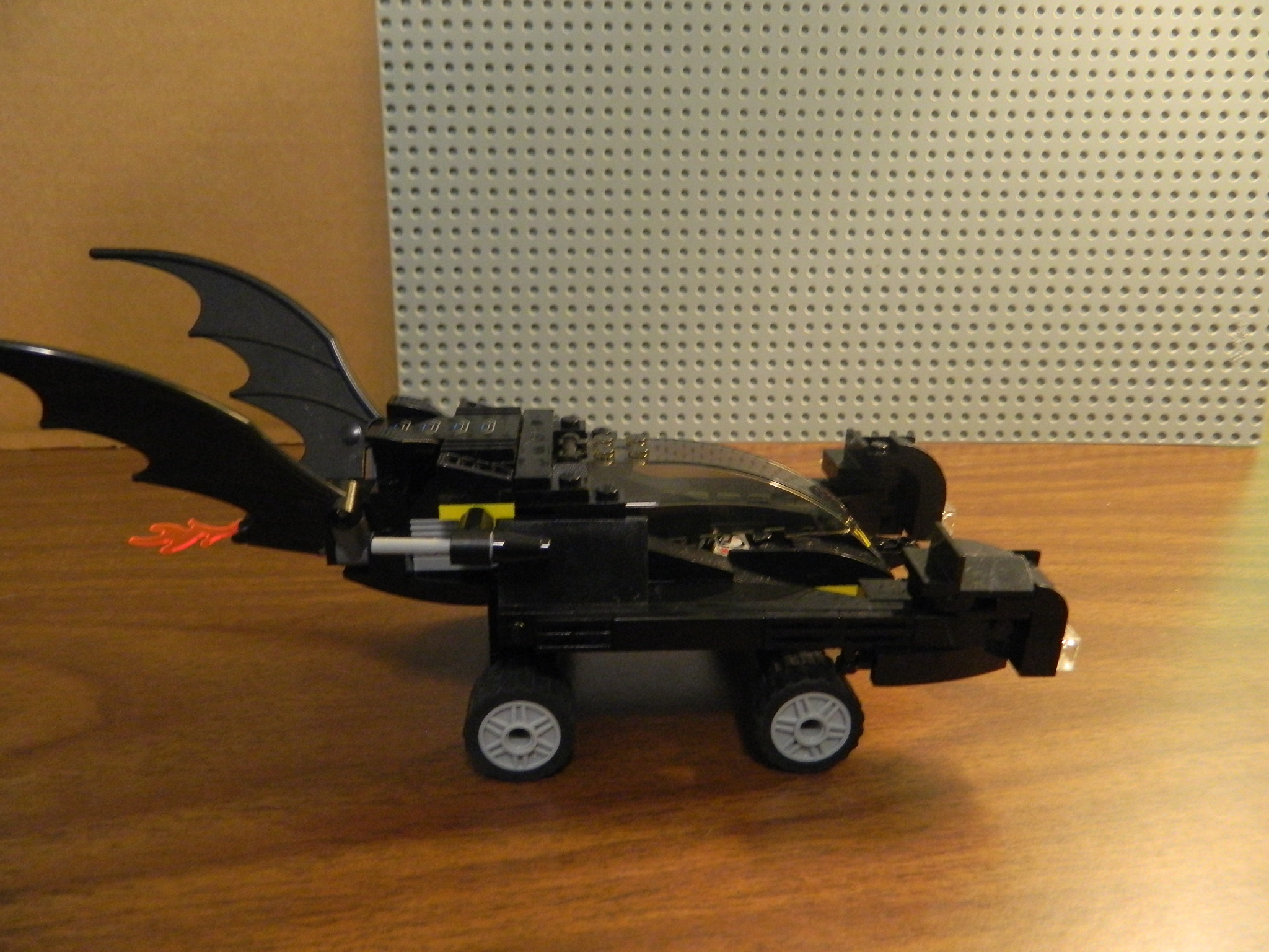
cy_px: 476
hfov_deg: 69.4
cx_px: 634
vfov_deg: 54.9
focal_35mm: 25
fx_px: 916
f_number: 3.1
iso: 400
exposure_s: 1/15
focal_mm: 4.5
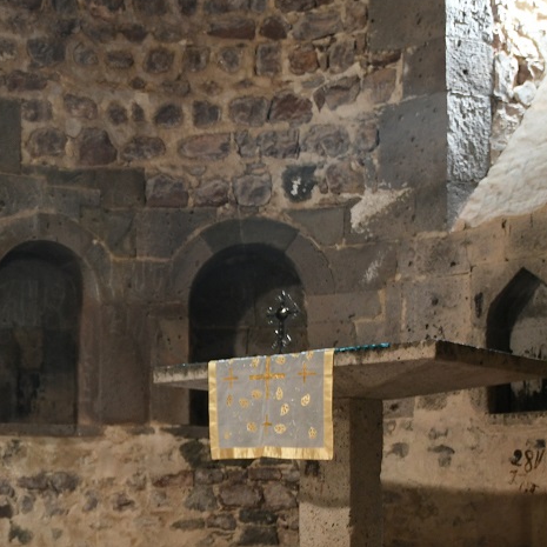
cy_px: 476
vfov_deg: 27.3
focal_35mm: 61
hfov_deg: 26.9
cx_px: 28
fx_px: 1091
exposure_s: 1/5
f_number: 2.8
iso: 500
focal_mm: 16
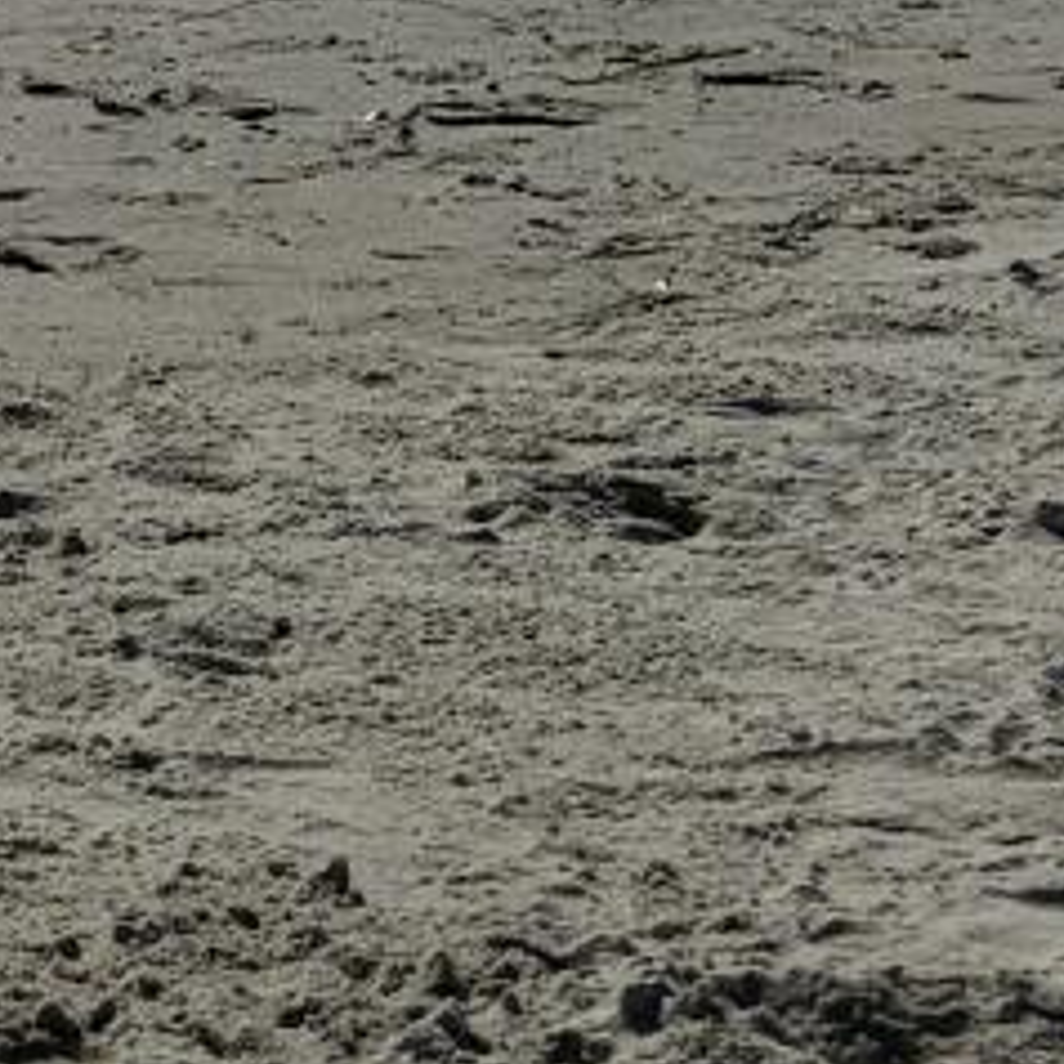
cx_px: -1681
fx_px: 6712
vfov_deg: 8.6
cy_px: -997
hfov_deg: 8.2
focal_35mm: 193
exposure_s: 1/25000
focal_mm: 5.96
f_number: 1.6
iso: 64
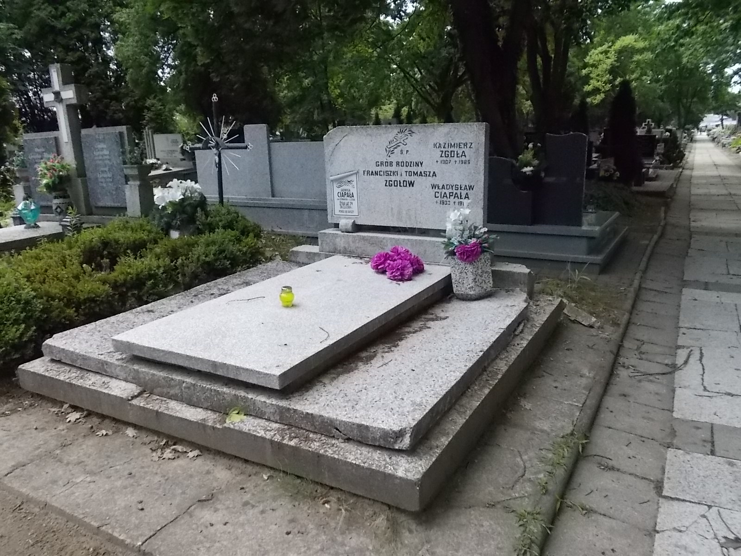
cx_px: 370
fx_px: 557
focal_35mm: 26
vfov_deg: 53.1
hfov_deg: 67.3
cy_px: 278
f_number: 8
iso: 400
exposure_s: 1/250
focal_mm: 4.6
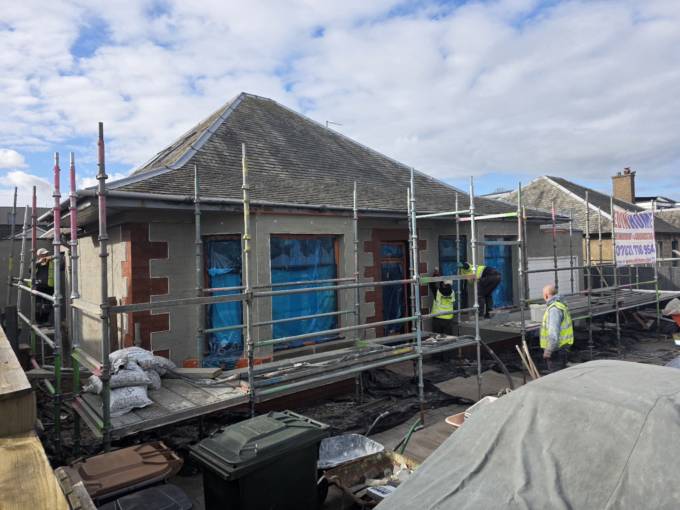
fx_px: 452
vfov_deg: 58.9
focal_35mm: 23
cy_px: 255
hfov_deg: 73.9
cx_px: 340
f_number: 1.7
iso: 80
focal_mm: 6.3
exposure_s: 1/5000
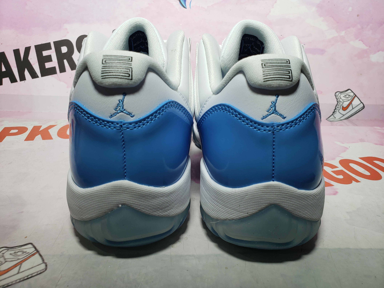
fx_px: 288
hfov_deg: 67.3
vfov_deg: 53.1
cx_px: 192
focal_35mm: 26
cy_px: 144
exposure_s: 1/157
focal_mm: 4.3
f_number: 2.4
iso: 50
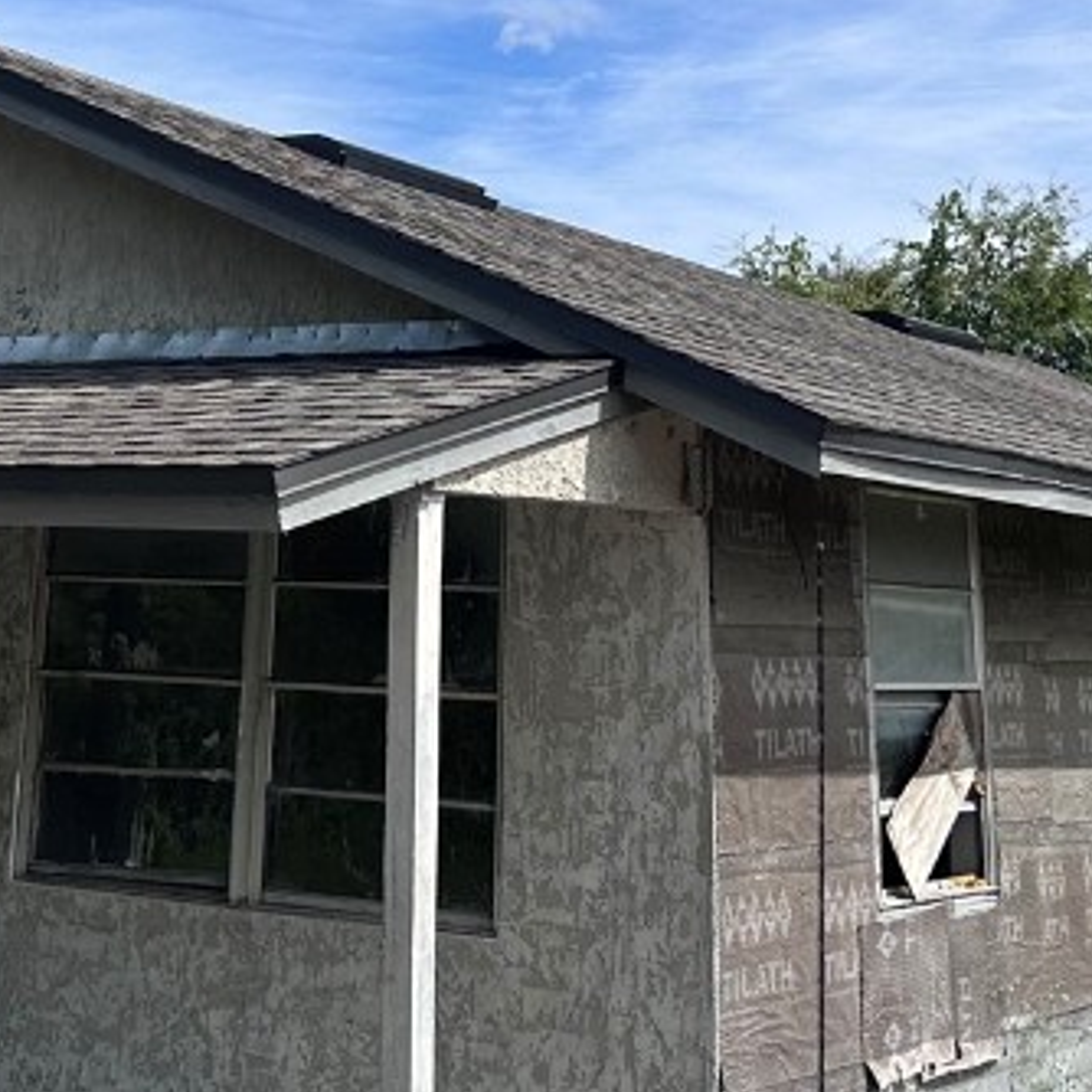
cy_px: 46
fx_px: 2320
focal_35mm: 65
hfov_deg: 26.4
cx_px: 373
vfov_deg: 25.4
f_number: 1.78
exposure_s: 1/7042
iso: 80
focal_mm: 6.86
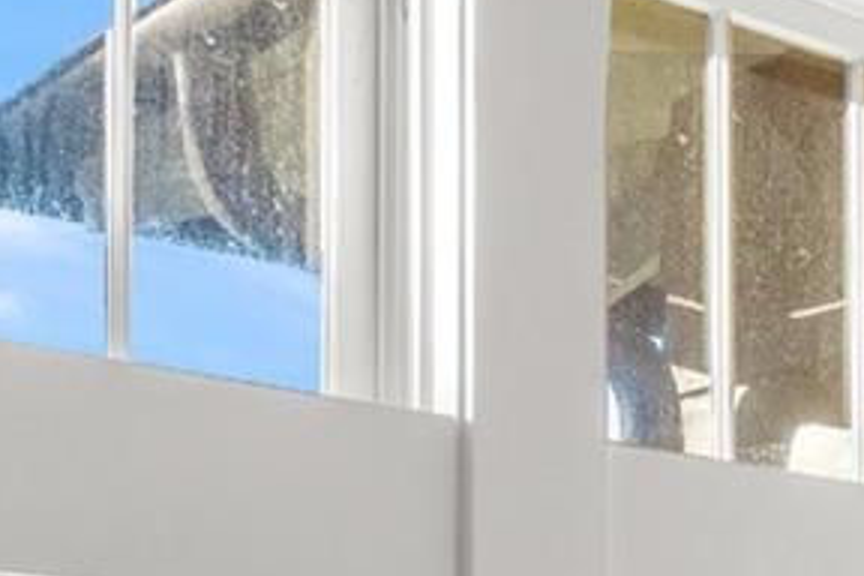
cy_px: 837
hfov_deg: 20.3
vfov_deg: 14.4
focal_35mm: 89
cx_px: 1212
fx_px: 2136
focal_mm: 16
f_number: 6.3
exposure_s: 1/20
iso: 320
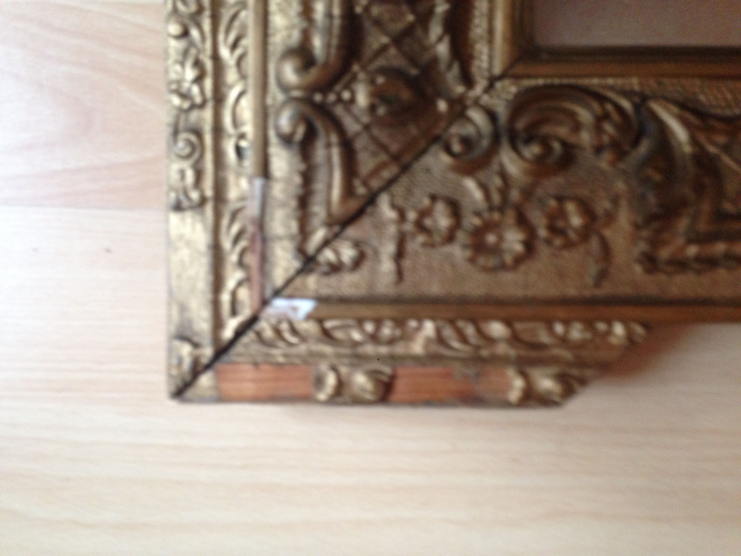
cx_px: 370
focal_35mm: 33
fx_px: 706
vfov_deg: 42.9
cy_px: 278
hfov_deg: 55.4
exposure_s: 1/20
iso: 200
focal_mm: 4.12
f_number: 2.4
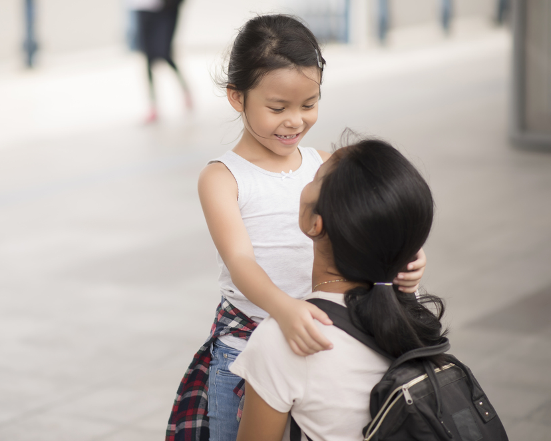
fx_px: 1744
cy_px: 196
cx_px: 195
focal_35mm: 107
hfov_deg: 17.9
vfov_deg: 14.4
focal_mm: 85
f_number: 1.8
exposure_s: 1/1250
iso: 200
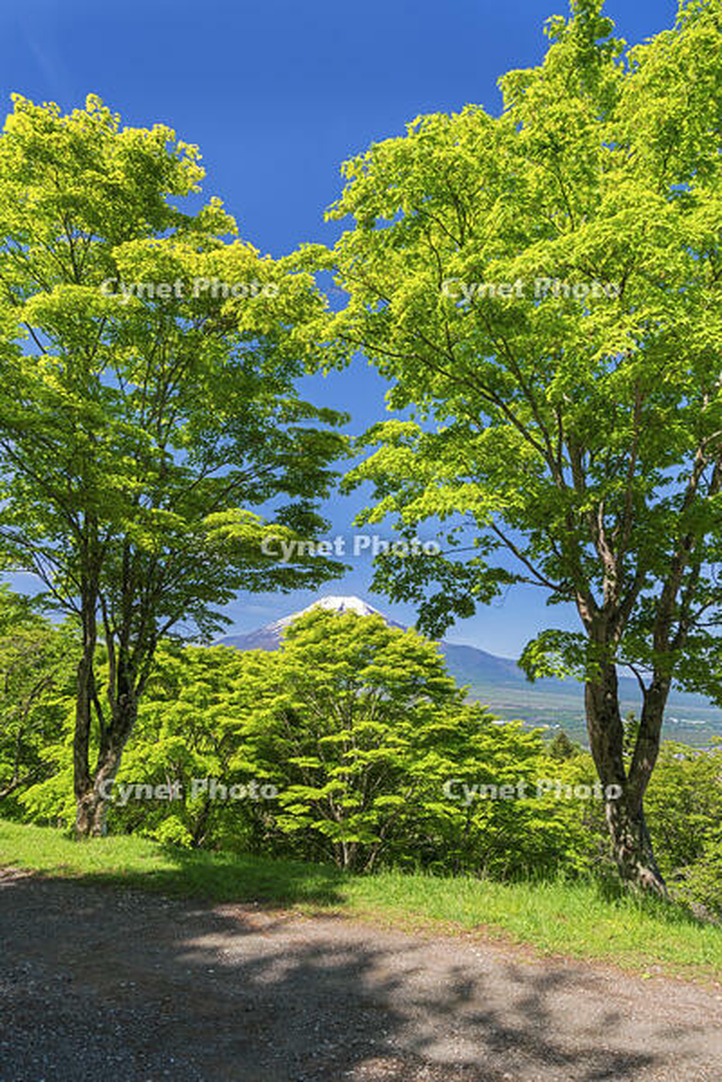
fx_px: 662
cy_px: 541
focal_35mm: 22
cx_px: 361
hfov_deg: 57.2
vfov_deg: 78.6
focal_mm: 22
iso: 100
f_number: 16
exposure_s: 1/8
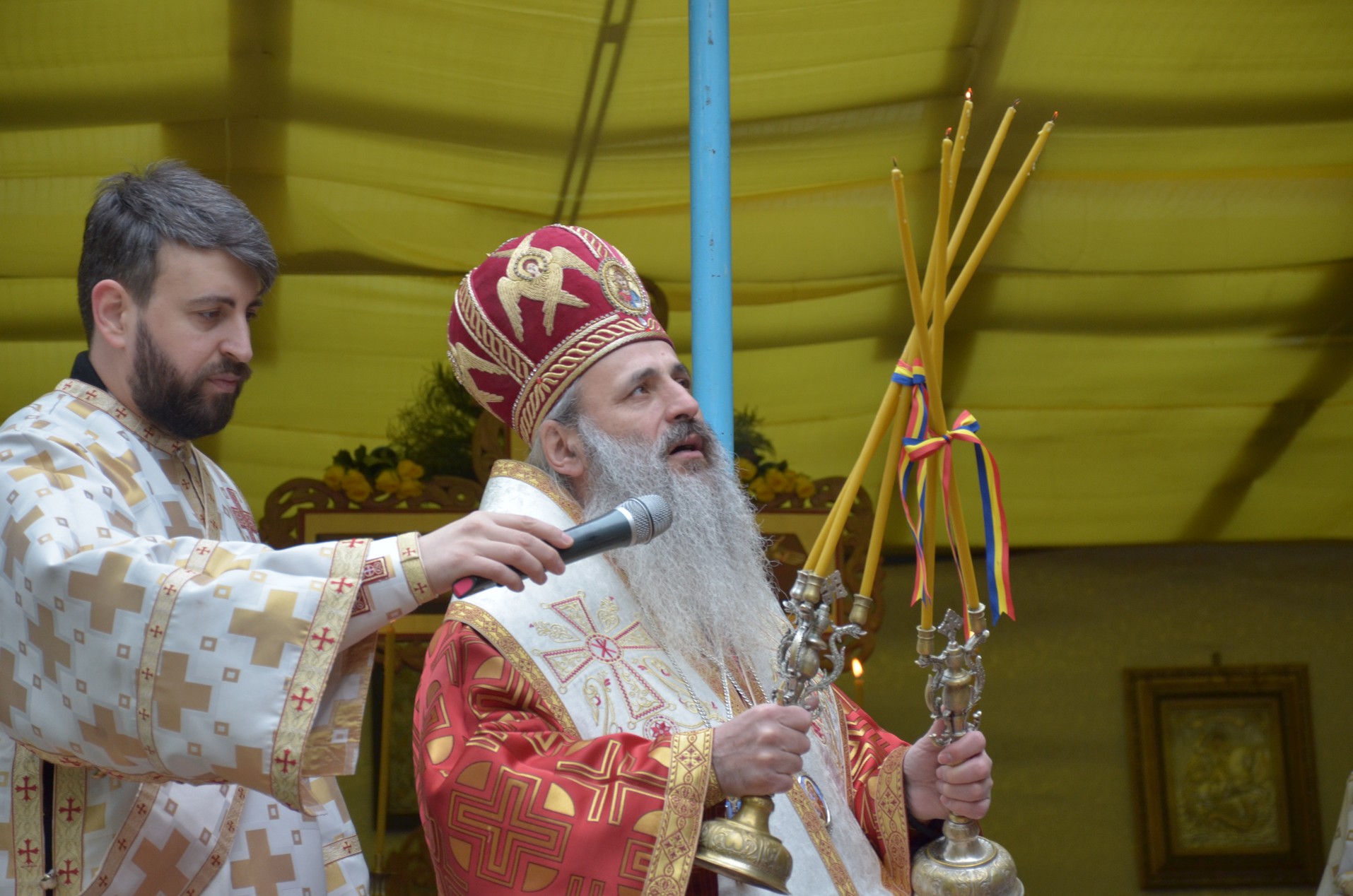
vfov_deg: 8.1
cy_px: 448
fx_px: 6301
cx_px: 676
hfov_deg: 12.3
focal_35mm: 168
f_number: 5.6
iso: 640
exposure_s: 1/250
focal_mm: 112
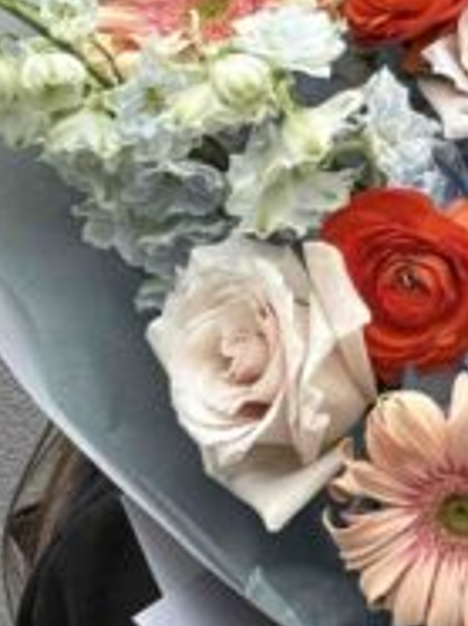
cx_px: 727
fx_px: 3740
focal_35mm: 207
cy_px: 384
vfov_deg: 9.6
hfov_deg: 7.0
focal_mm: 6.8
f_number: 1.8
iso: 80
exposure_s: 1/121
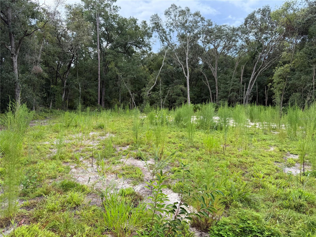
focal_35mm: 24
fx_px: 219
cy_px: 118
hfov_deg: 71.6
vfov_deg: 56.8
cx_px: 158
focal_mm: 6.76
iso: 80
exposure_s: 1/715
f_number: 1.78
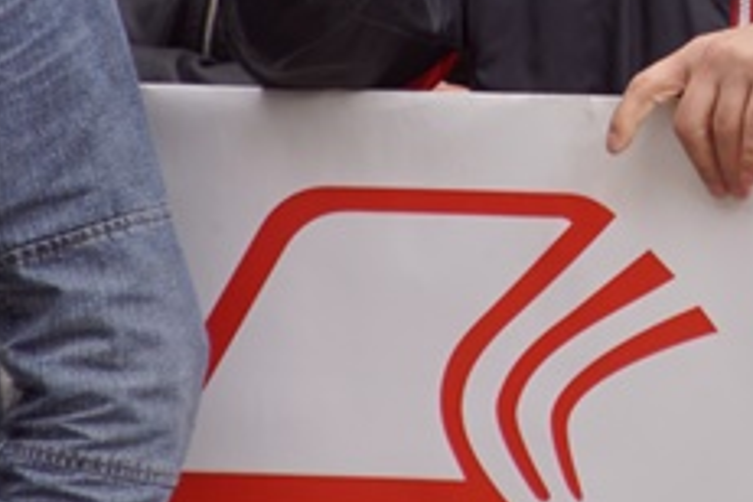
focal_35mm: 613
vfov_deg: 2.2
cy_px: -293
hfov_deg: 3.4
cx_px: 978
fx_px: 12820
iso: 125
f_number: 5.6
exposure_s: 1/200
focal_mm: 105
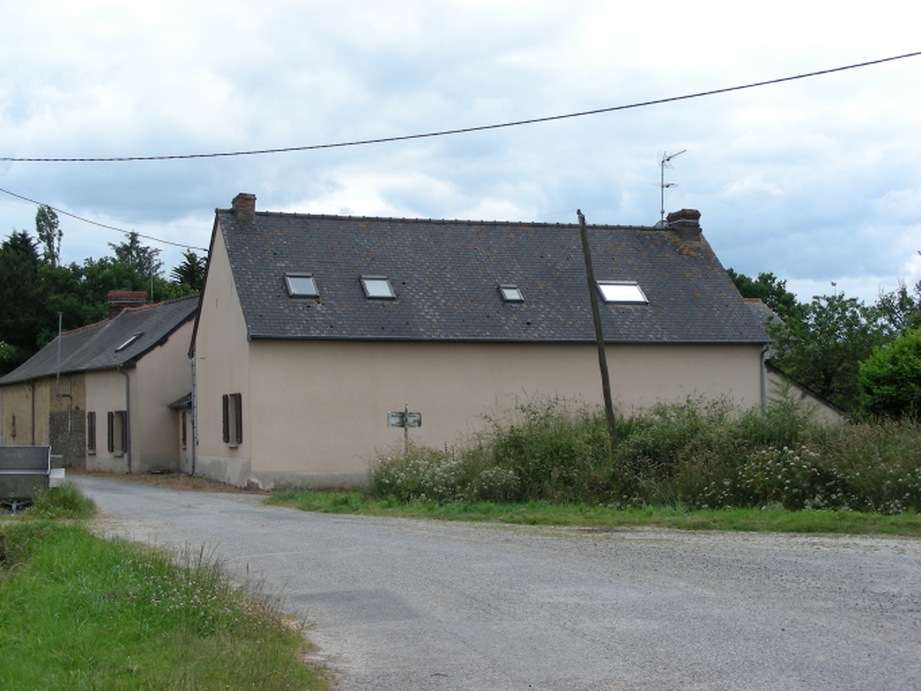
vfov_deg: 25.2
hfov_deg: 33.2
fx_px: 1544
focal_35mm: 58
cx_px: 460
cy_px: 346
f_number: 4
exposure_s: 1/425
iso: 50
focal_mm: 9.7
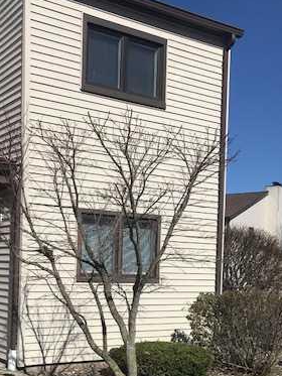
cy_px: 286
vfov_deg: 38.5
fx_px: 521
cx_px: 61
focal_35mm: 48
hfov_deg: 29.7
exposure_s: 1/5051
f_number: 1.8
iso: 20
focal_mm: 3.99
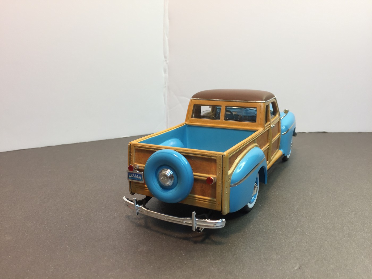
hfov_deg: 61.7
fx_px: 312
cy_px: 140
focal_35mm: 29
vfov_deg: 48.2
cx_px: 186
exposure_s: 1/50
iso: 32
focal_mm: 4.15
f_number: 2.2
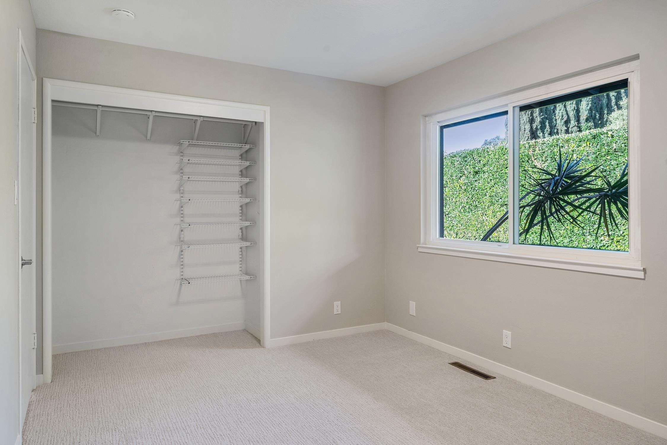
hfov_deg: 76.1
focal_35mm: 23
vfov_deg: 55.1
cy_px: 222
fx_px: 426
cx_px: 334
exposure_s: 1/4
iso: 400
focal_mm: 23
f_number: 8
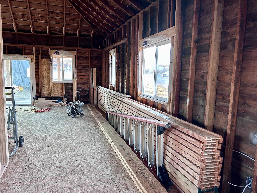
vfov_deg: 51.4
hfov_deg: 65.3
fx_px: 200
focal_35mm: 27
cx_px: 125
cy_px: 96
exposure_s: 1/60
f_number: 1.5
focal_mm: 5.7
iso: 160
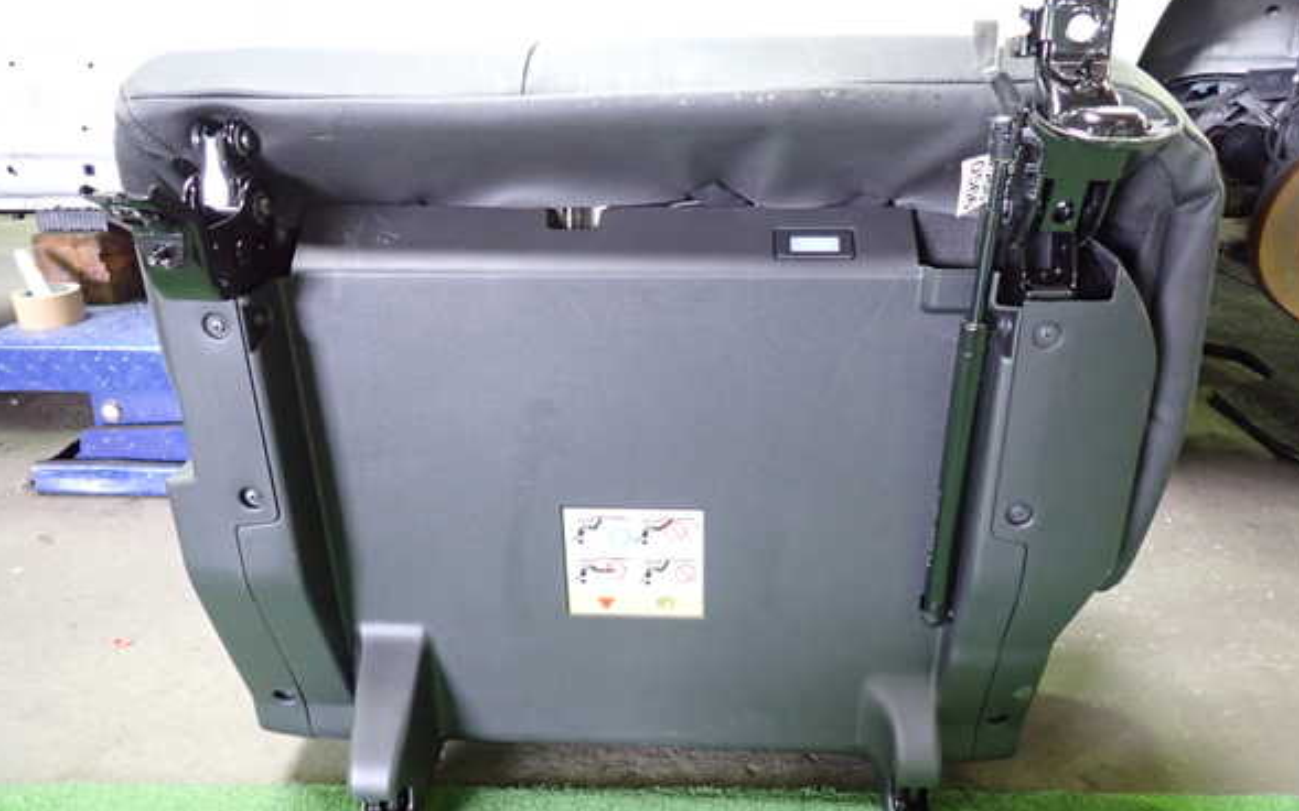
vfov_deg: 46.0
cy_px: 428
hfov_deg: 68.4
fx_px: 956
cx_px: 651
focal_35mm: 27
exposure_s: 1/30
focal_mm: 4.5
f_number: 2
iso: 640
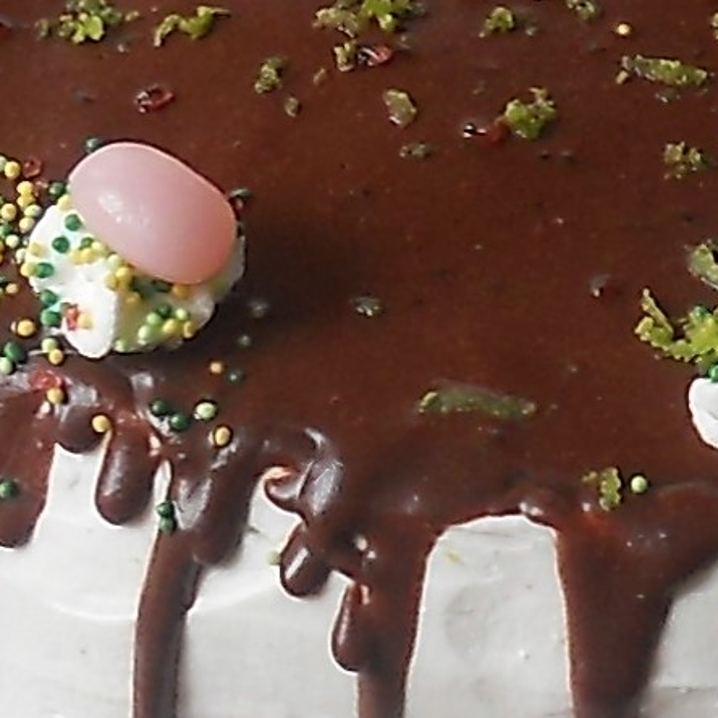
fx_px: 5139
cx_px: 785
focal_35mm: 219
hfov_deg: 7.9
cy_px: 226
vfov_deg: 8.0
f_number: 3.1
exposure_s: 1/80
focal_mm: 6.72
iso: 80
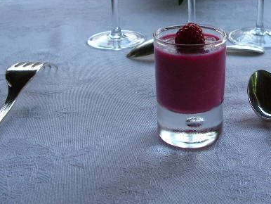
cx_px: 197
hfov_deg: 32.7
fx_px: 454
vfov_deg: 25.0
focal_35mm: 58
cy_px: 54
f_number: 2.8
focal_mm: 5.8
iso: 50
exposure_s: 1/41.4
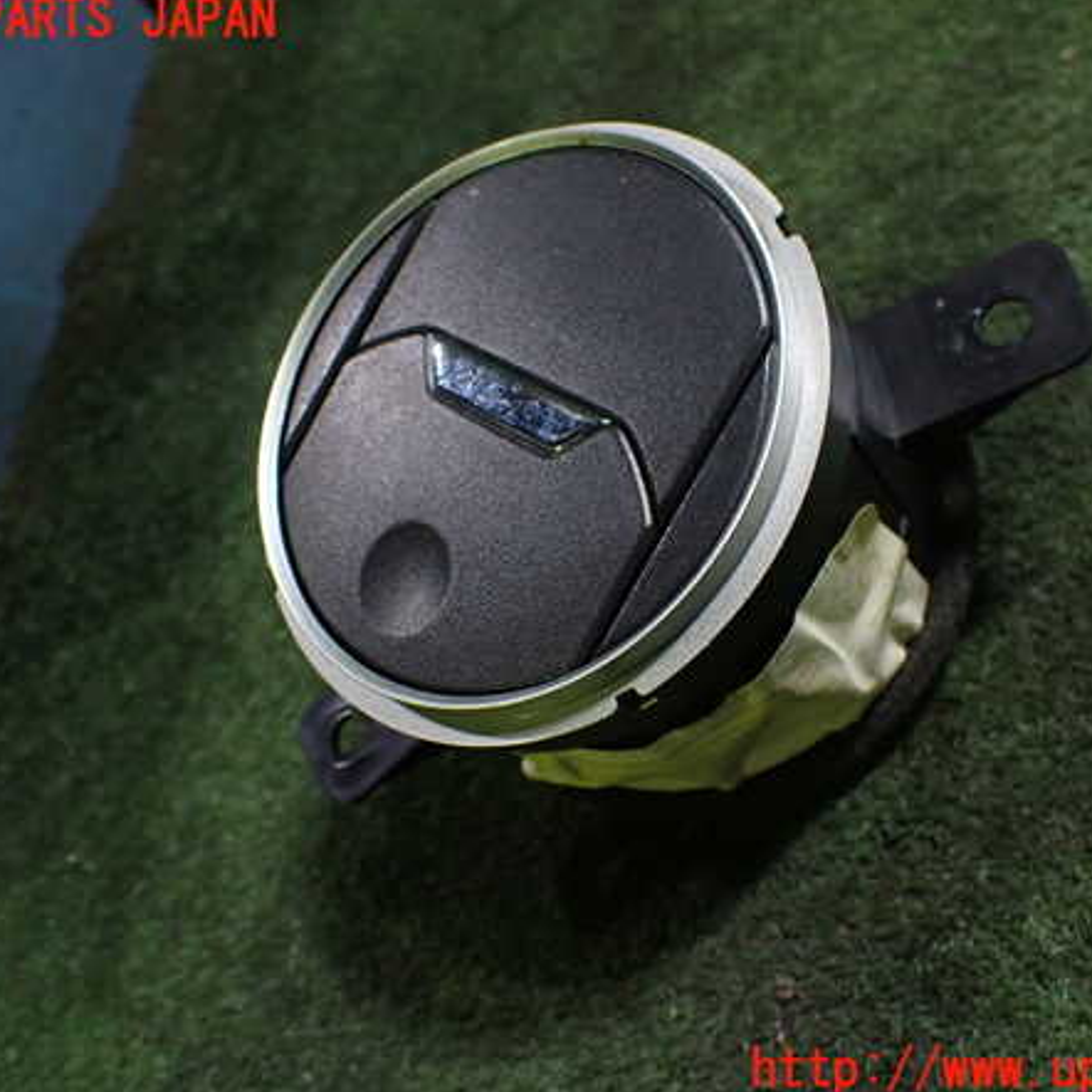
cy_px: 546
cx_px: 568
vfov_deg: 46.0
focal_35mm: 36
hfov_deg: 46.0
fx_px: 1285
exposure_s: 1/125
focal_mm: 5.4
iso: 800
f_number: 2.3
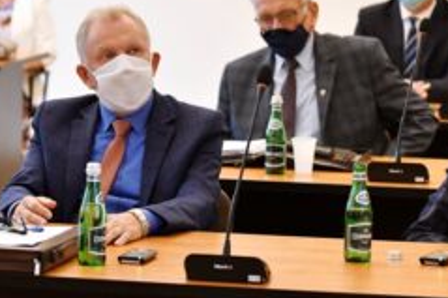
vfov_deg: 7.8
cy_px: 72
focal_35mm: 176
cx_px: 341
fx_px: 2189
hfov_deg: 11.7
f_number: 2.8
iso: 2500
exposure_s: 1/200
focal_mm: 70
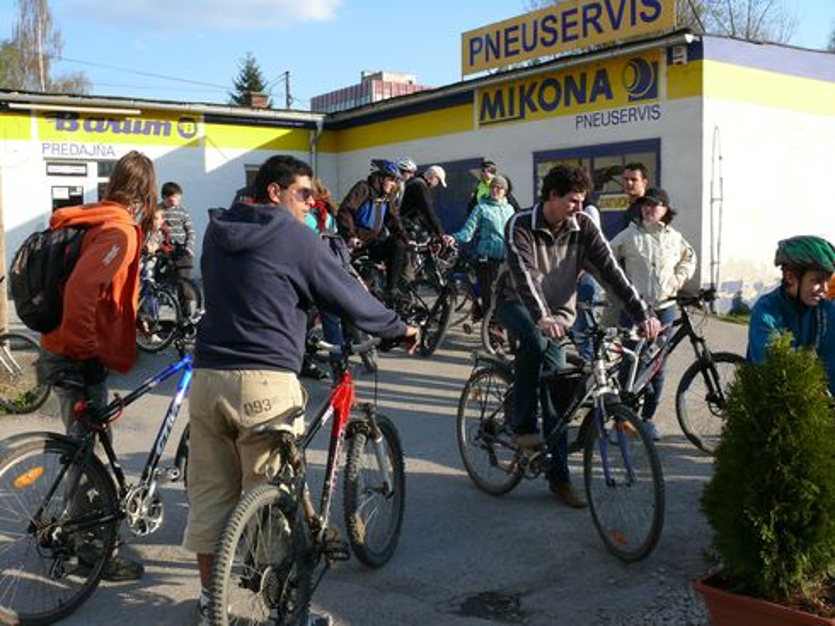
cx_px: 418
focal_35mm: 35
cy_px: 313
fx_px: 844
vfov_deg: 40.7
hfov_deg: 52.6
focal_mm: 7.4
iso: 100
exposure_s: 1/250
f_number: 5.6
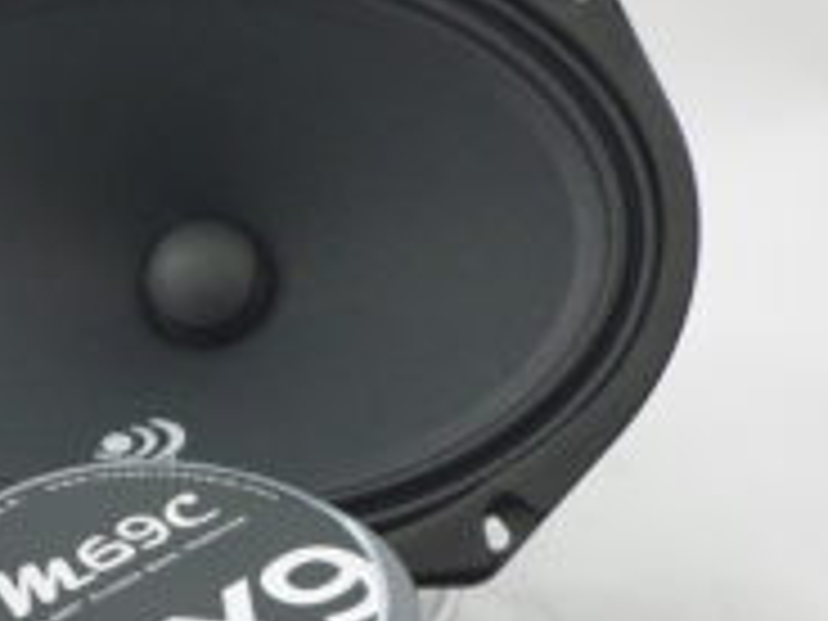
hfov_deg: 16.1
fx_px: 2918
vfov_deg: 12.0
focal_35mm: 122
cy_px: 585
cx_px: 243
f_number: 3.6
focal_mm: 9.7
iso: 240
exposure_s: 1/45
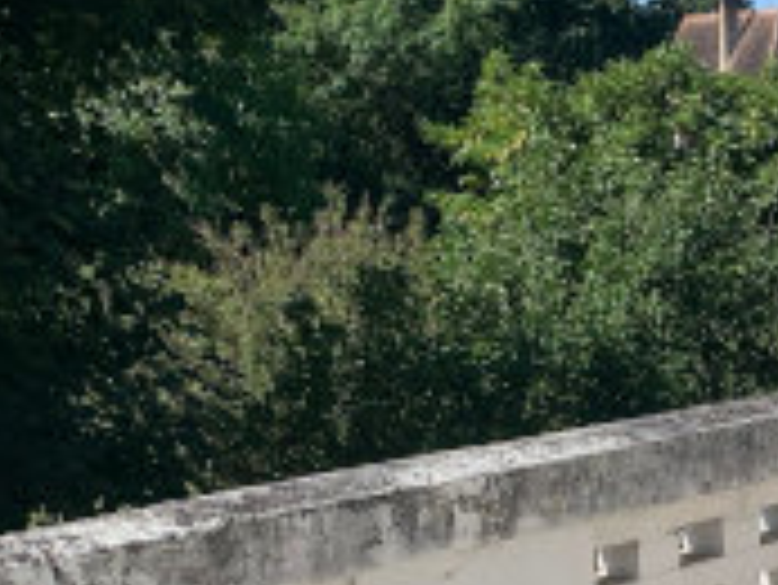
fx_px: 2024
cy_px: 594
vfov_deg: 16.1
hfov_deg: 20.7
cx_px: 859
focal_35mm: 90
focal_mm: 4.25
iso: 25
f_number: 1.8
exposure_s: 1/2994
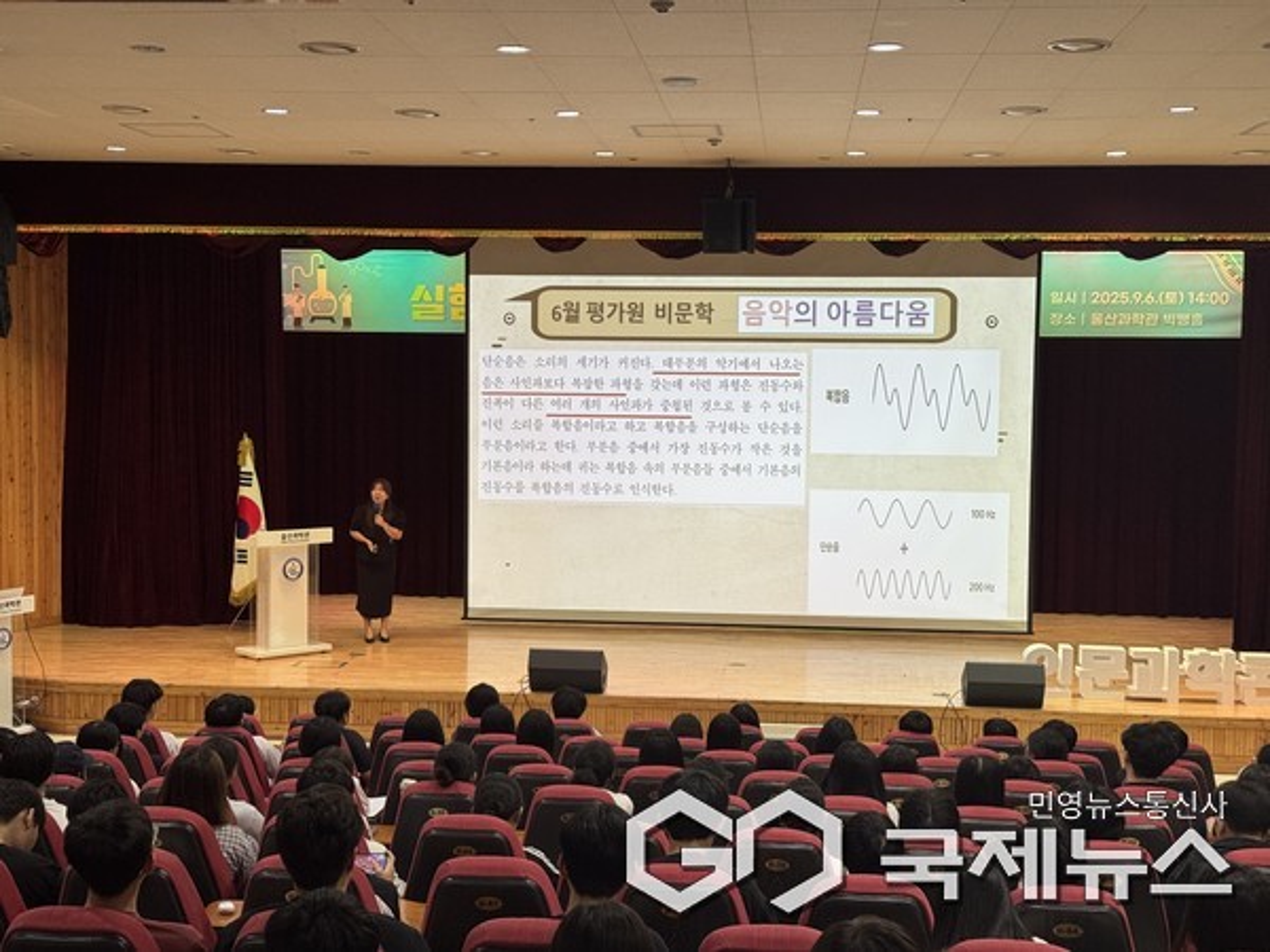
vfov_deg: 30.3
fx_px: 1761
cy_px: 476
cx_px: 635
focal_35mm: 48
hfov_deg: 39.7
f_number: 1.78
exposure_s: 1/60
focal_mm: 6.76
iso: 200
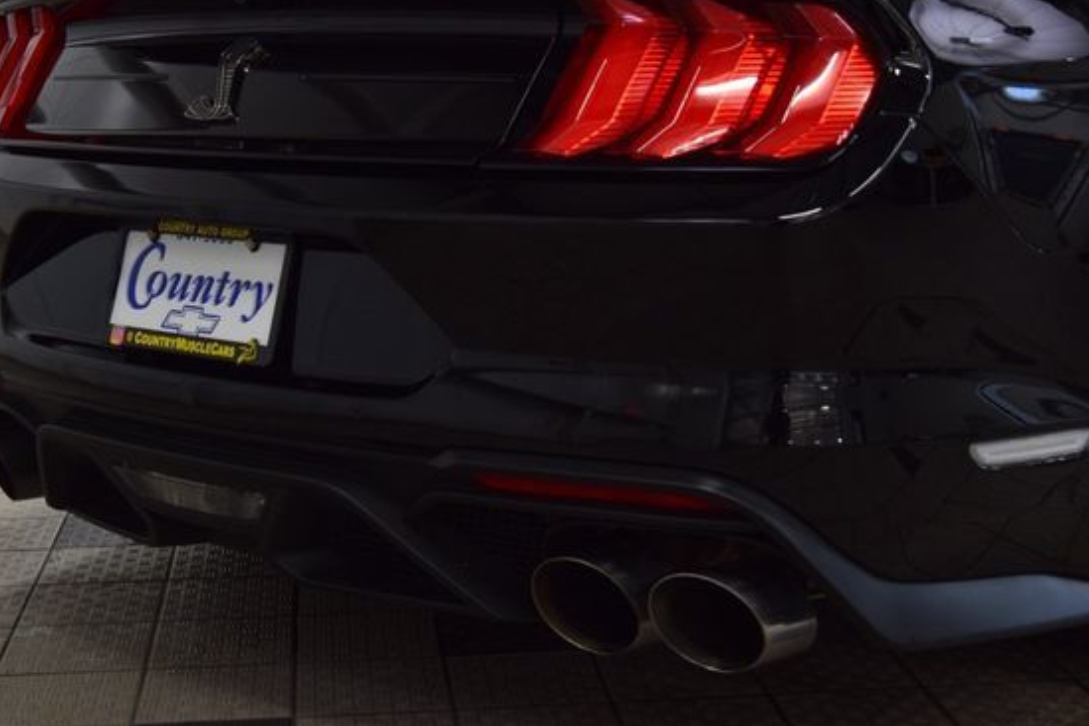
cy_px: 334
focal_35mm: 63
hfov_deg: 31.9
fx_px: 1906
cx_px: 486
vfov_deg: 21.6
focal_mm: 36
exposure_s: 1/25
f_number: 7.1
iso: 400
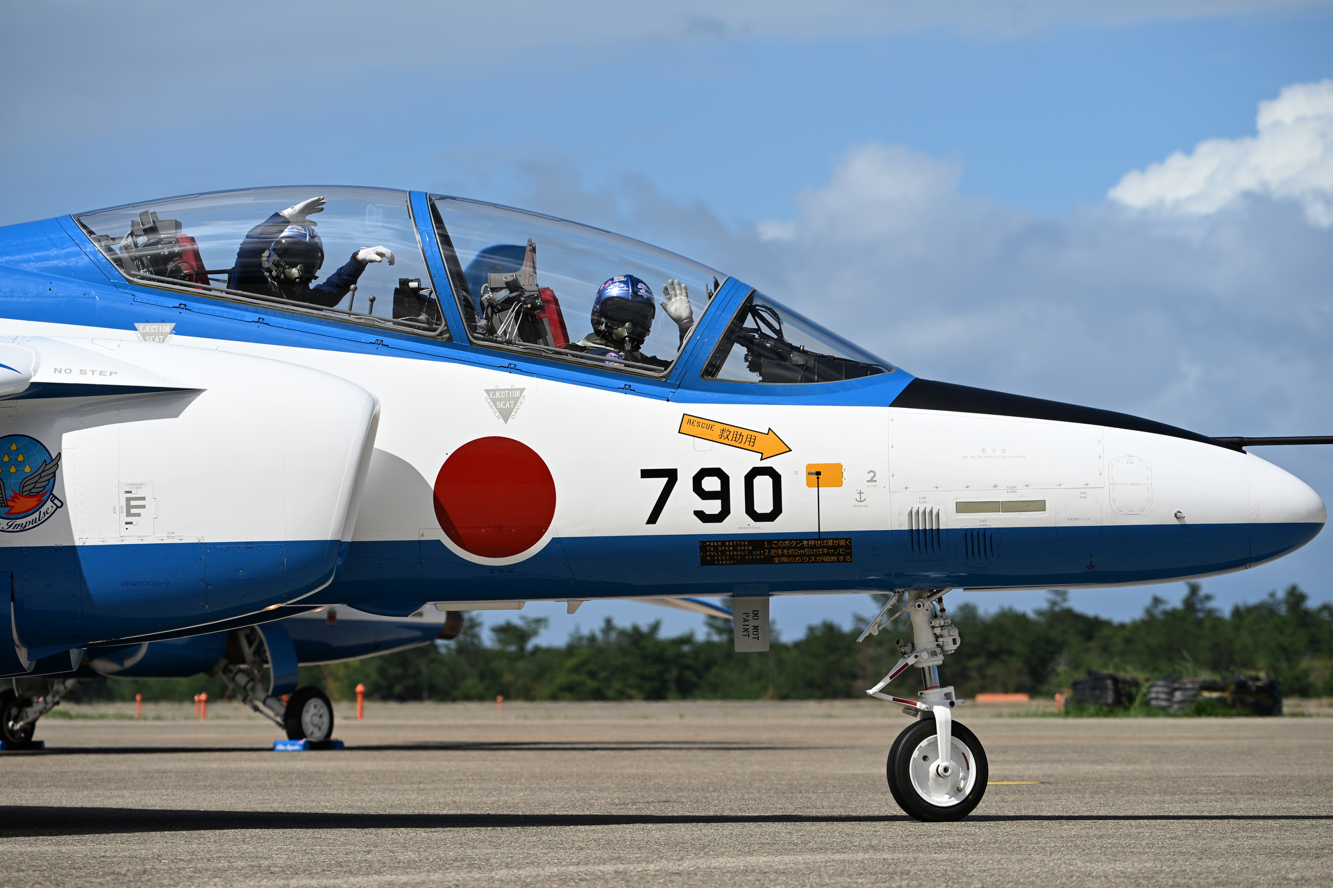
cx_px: 666
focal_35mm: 180
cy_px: 444
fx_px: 6664
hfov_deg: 11.4
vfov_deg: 7.6
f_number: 6.3
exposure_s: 1/800
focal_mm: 180
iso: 100
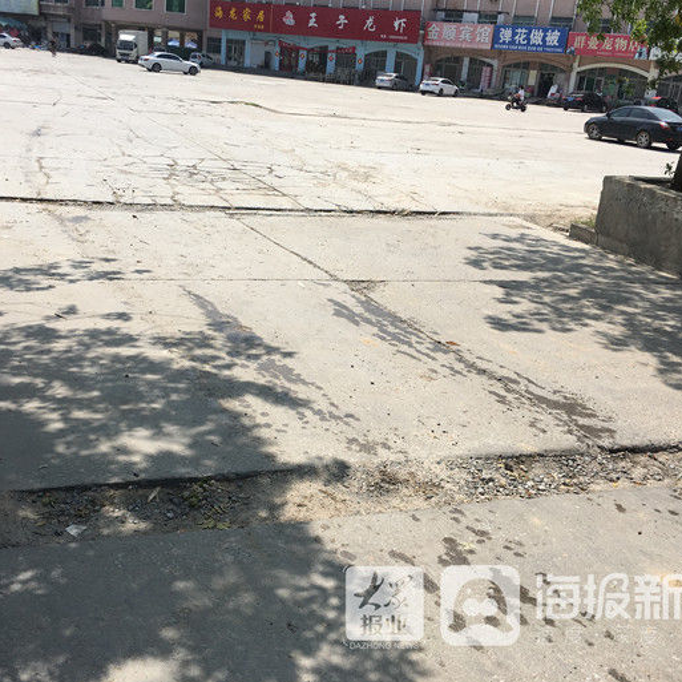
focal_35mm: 35
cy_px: 338
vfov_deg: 47.2
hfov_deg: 47.2
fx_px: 780
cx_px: 315
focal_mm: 4.15
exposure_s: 1/1923
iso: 25
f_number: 2.2
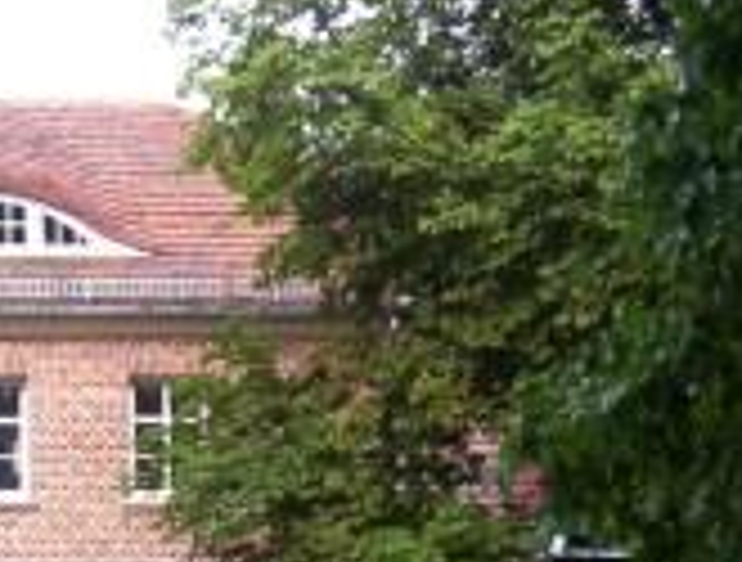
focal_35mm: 97
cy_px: 701
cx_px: -11
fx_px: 2087
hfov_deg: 19.5
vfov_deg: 14.8
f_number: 2.76
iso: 100
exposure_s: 1/388
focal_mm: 5.54
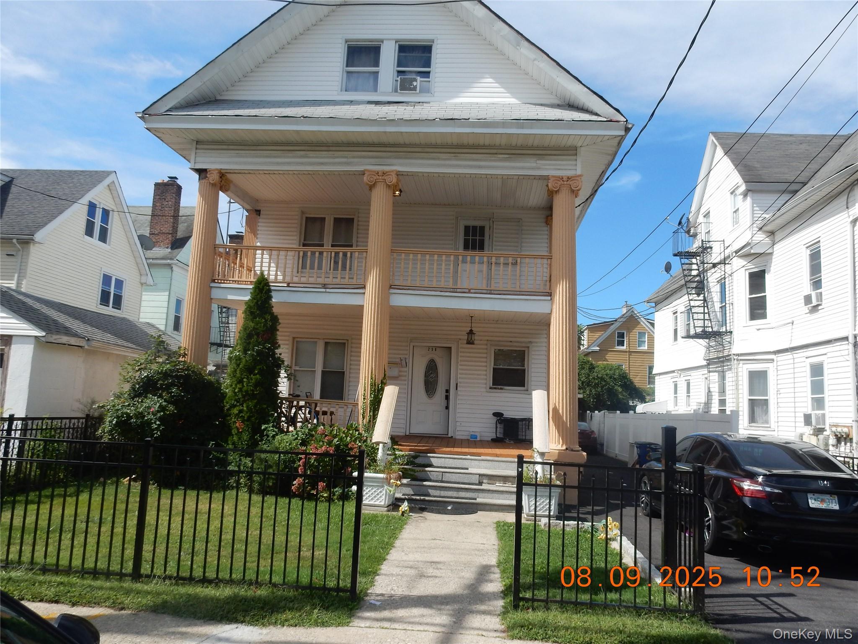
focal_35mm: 25
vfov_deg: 54.9
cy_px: 322
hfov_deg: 69.4
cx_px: 429
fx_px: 620
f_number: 4.5
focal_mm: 4.5
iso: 125
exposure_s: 1/640
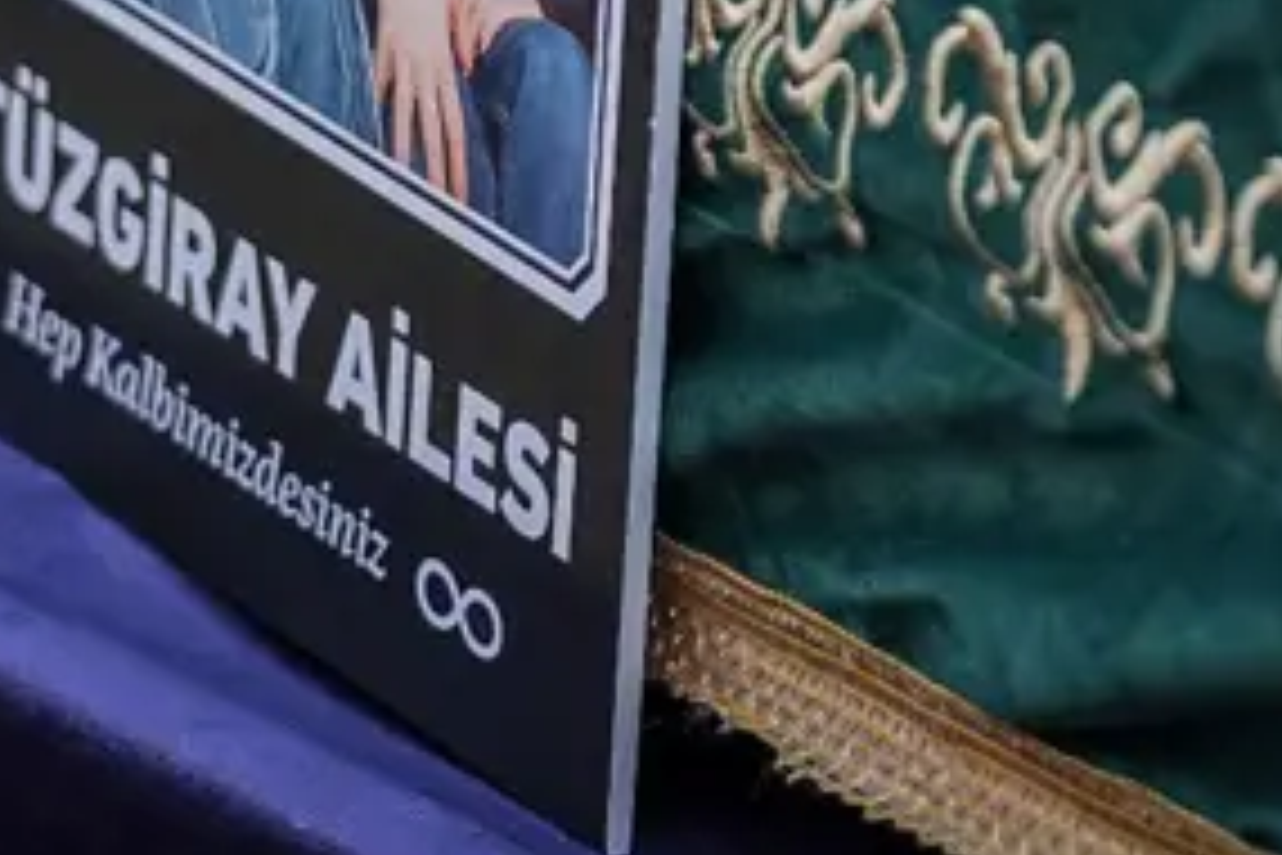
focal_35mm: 333
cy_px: -342
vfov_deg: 4.1
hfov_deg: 6.2
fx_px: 11858
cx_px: 463
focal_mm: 108
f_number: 2.8
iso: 400
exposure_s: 1/1000
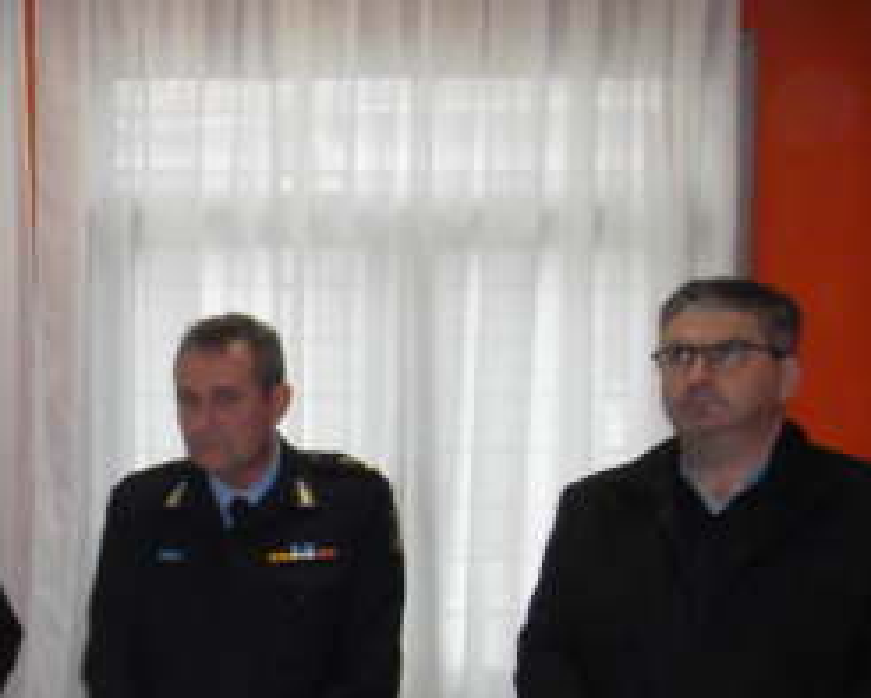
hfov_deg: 22.4
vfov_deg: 20.1
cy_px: 590
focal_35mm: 75
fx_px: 1934
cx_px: -297
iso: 320
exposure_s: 1/45
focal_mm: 4.9
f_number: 3.5
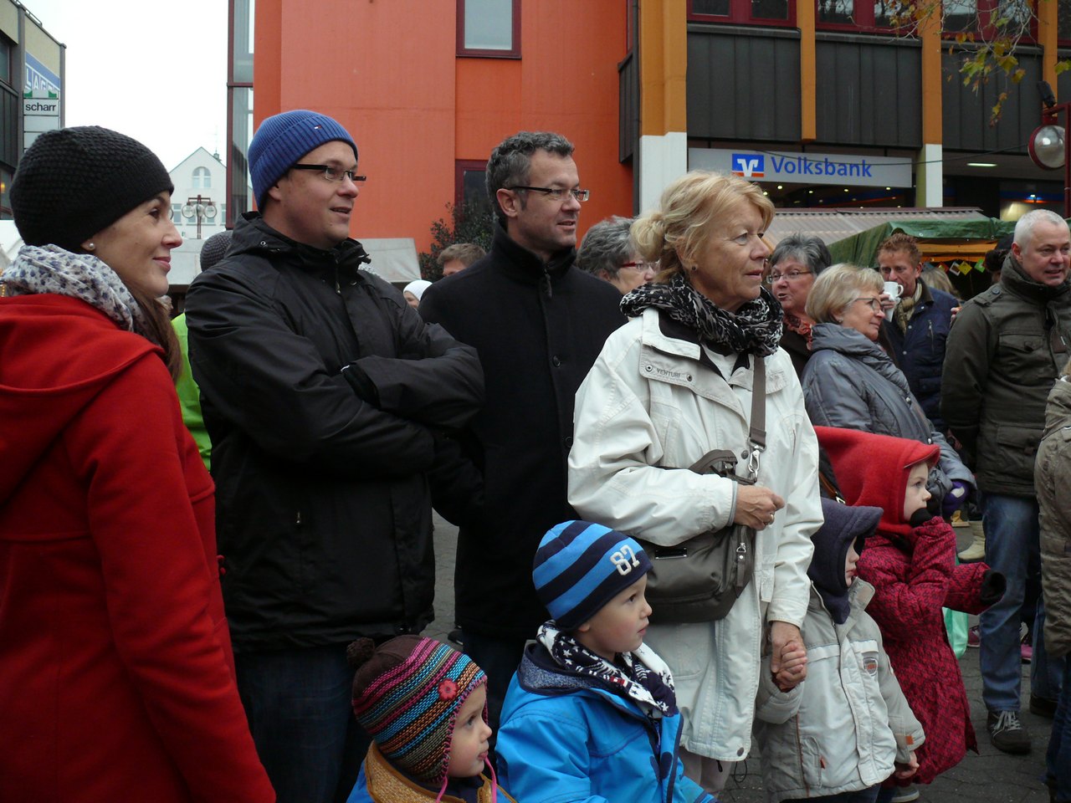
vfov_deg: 40.7
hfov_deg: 52.6
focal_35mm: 35
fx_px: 1083
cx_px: 536
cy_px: 402
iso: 200
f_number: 2.8
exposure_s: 1/125
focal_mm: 7.4
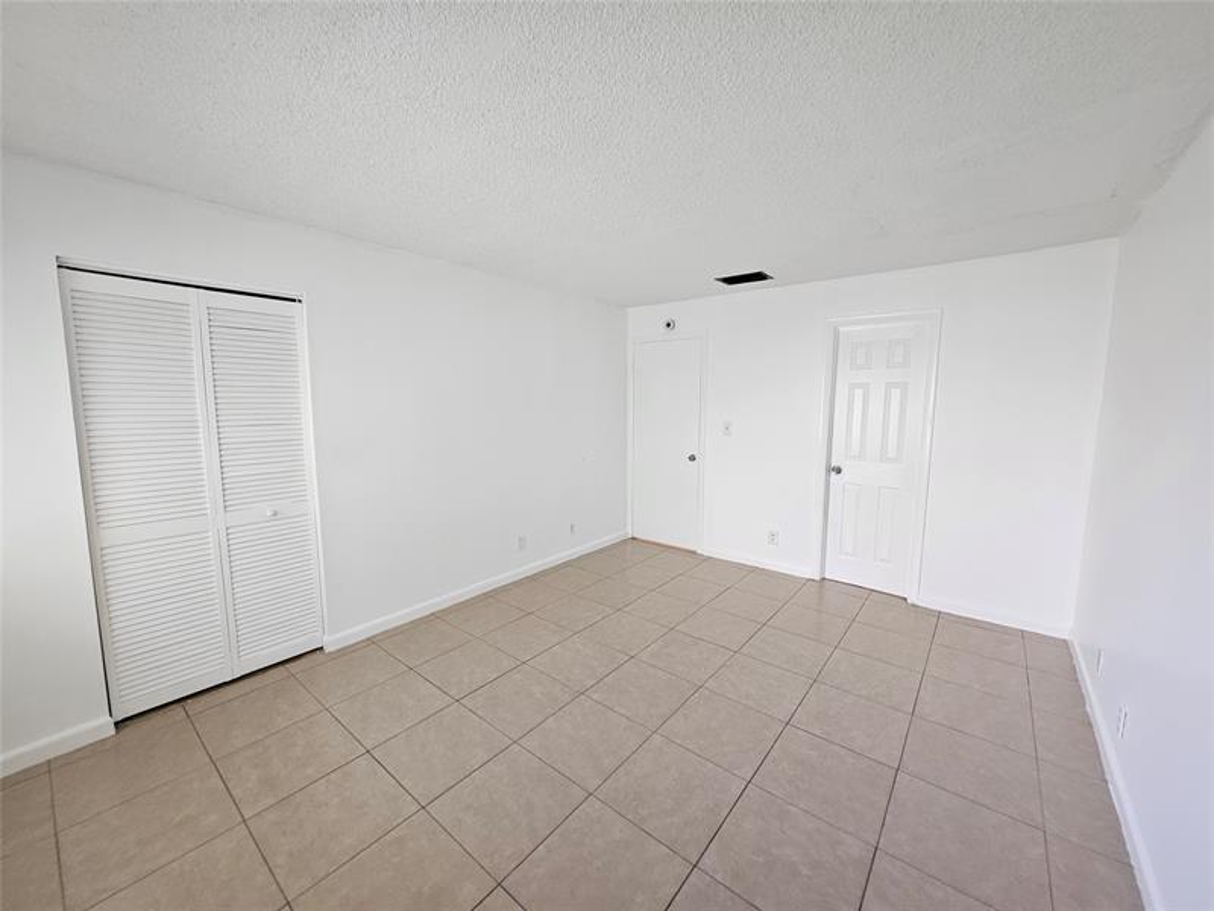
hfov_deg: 106.2
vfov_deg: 89.9
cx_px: 607
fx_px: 456
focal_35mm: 13
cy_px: 456
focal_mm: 1.74
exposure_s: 1/60
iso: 125
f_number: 2.2
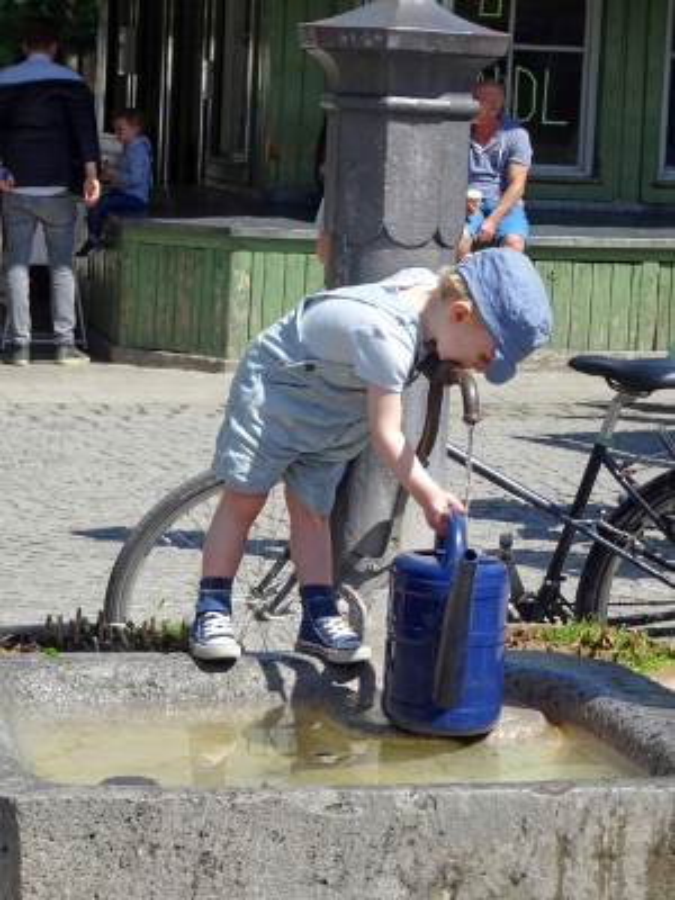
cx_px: 338
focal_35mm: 123
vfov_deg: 16.0
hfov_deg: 12.0
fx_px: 3198
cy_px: 450
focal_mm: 20.96
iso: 80
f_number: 5.6
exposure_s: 1/320
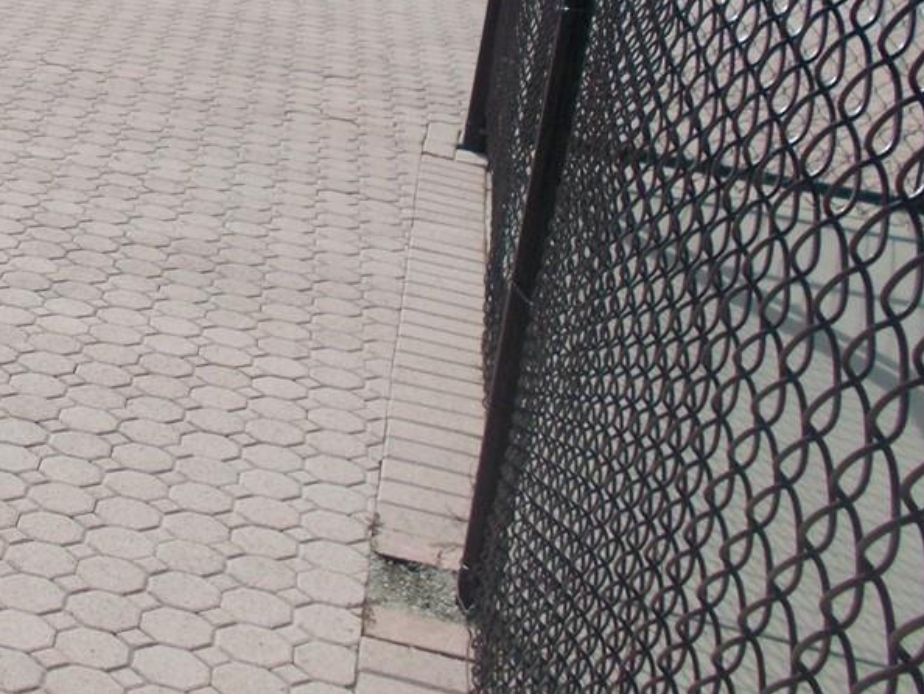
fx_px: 1869
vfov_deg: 20.3
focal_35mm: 70
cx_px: -78
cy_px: -25
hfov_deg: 25.8
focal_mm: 4.6
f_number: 8
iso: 80
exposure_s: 1/250
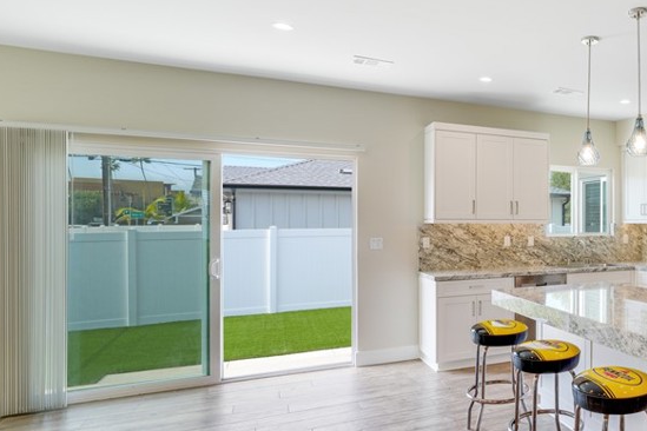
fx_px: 503
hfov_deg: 57.2
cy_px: 230
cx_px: 572
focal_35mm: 28
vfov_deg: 46.4
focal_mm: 15
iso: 400
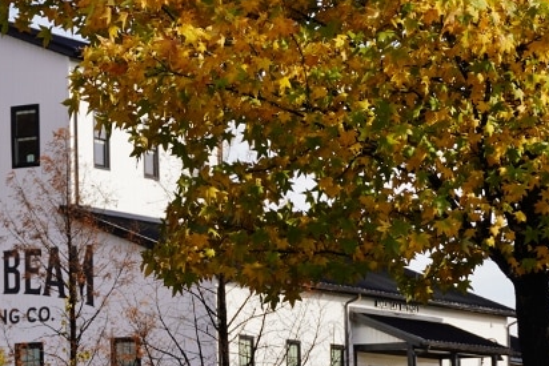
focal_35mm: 179
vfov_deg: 7.7
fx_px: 2731
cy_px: 239
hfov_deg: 11.5
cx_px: 161
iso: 100
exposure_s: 1/320
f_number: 5.6
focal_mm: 48
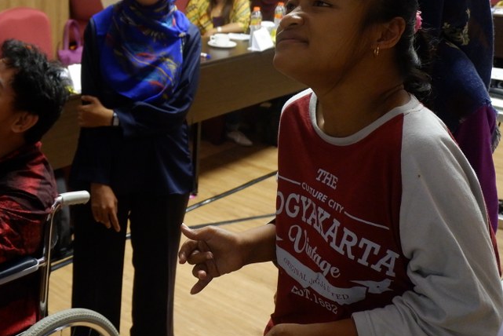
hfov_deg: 37.6
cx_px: 49
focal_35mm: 49
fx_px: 685
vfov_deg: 26.7
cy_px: 41
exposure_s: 1/38
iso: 1600
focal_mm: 18.2
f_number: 4
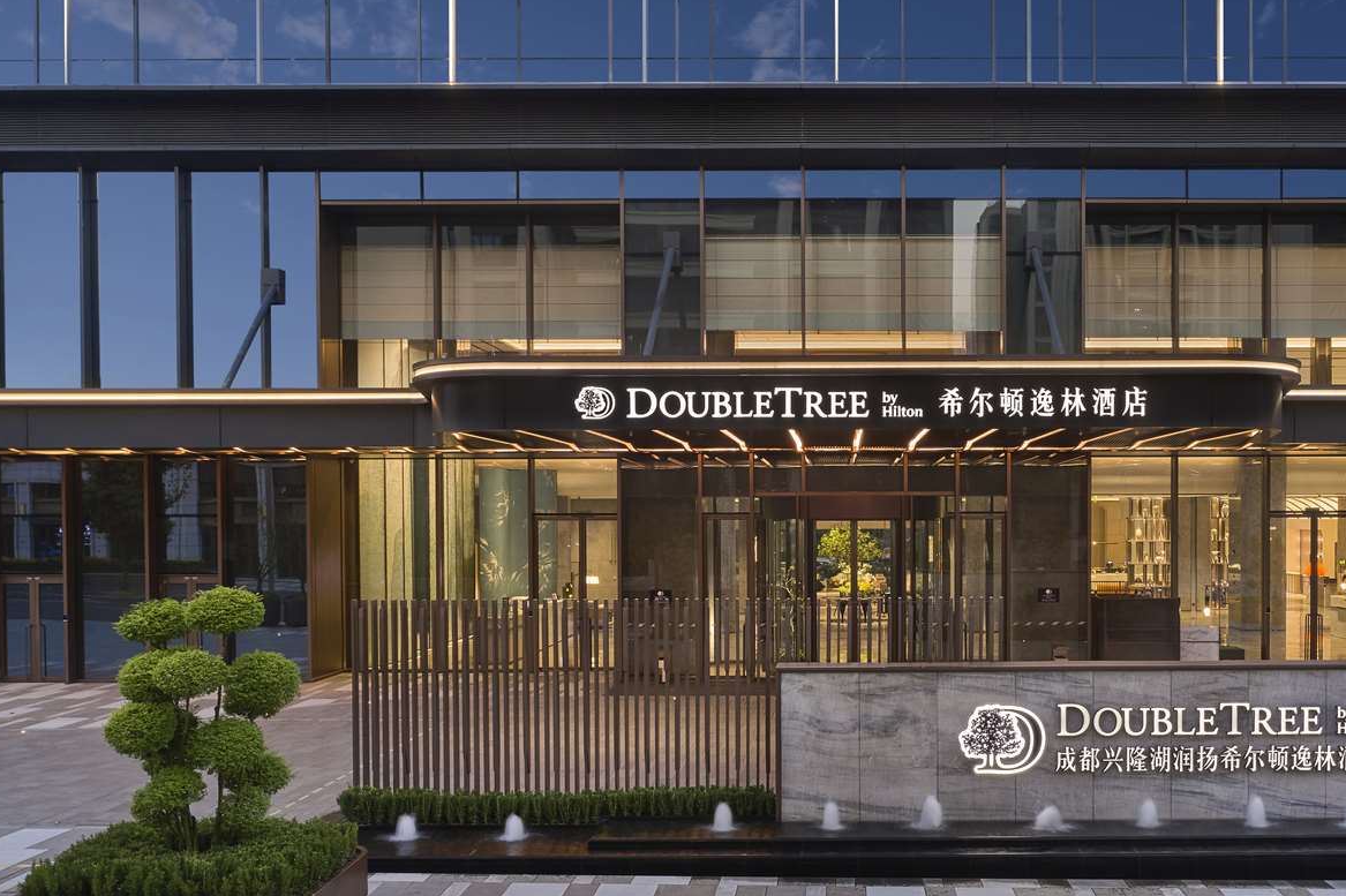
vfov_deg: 36.7
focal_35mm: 36
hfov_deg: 52.5
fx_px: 1345
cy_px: 551
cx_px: 855
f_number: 6.3
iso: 100
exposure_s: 1/1.25
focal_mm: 10.26
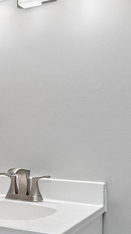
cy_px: 128
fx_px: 365
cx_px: -8
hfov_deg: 19.6
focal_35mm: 59
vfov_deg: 35.4
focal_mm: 14
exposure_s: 1/15
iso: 220
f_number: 8
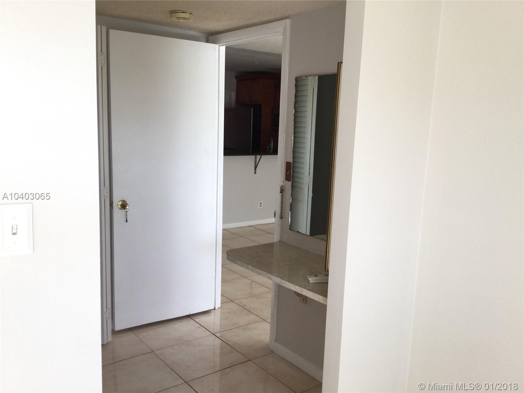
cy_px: 196
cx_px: 262
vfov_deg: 45.4
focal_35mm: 31
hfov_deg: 58.4
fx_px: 469
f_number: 2.4
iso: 25
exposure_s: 1/60
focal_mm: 3.3
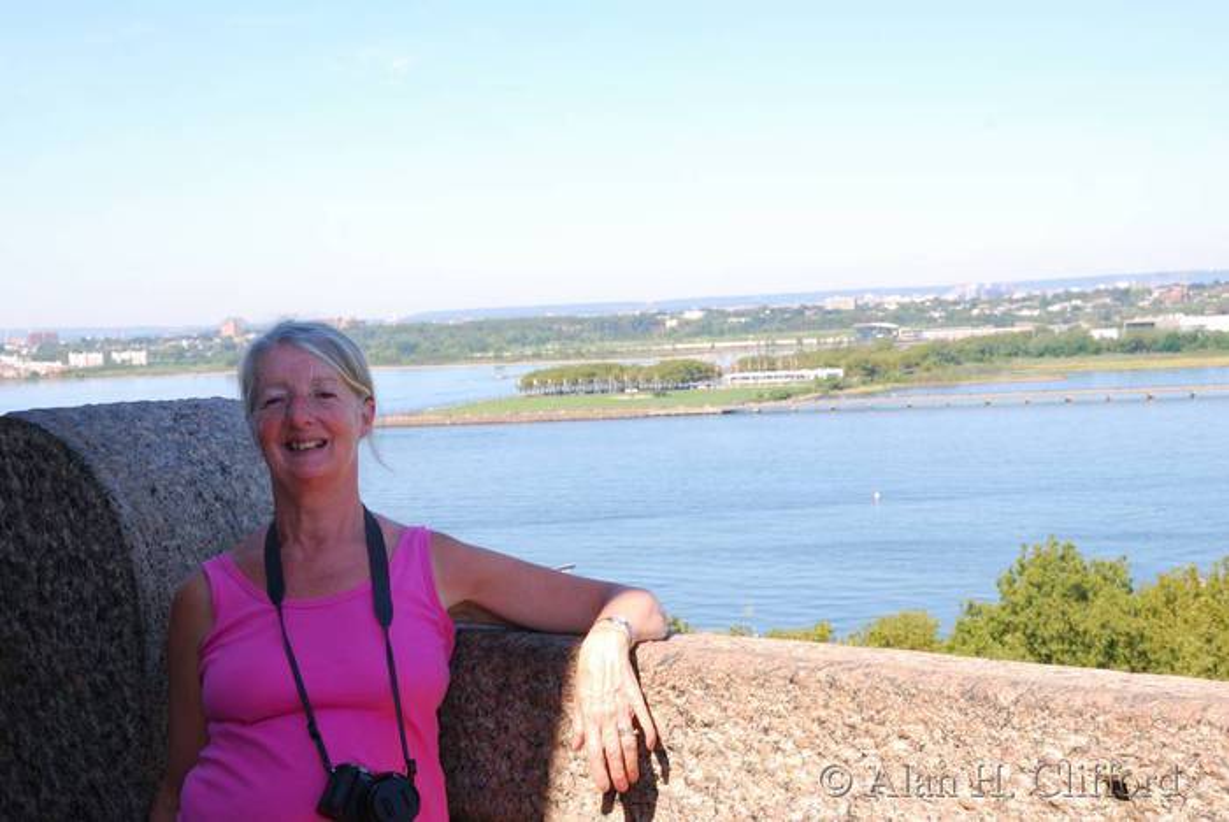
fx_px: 2050
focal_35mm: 60
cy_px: 411
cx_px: 614
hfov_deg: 33.4
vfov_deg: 22.7
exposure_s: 1/40
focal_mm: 40
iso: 100
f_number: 14
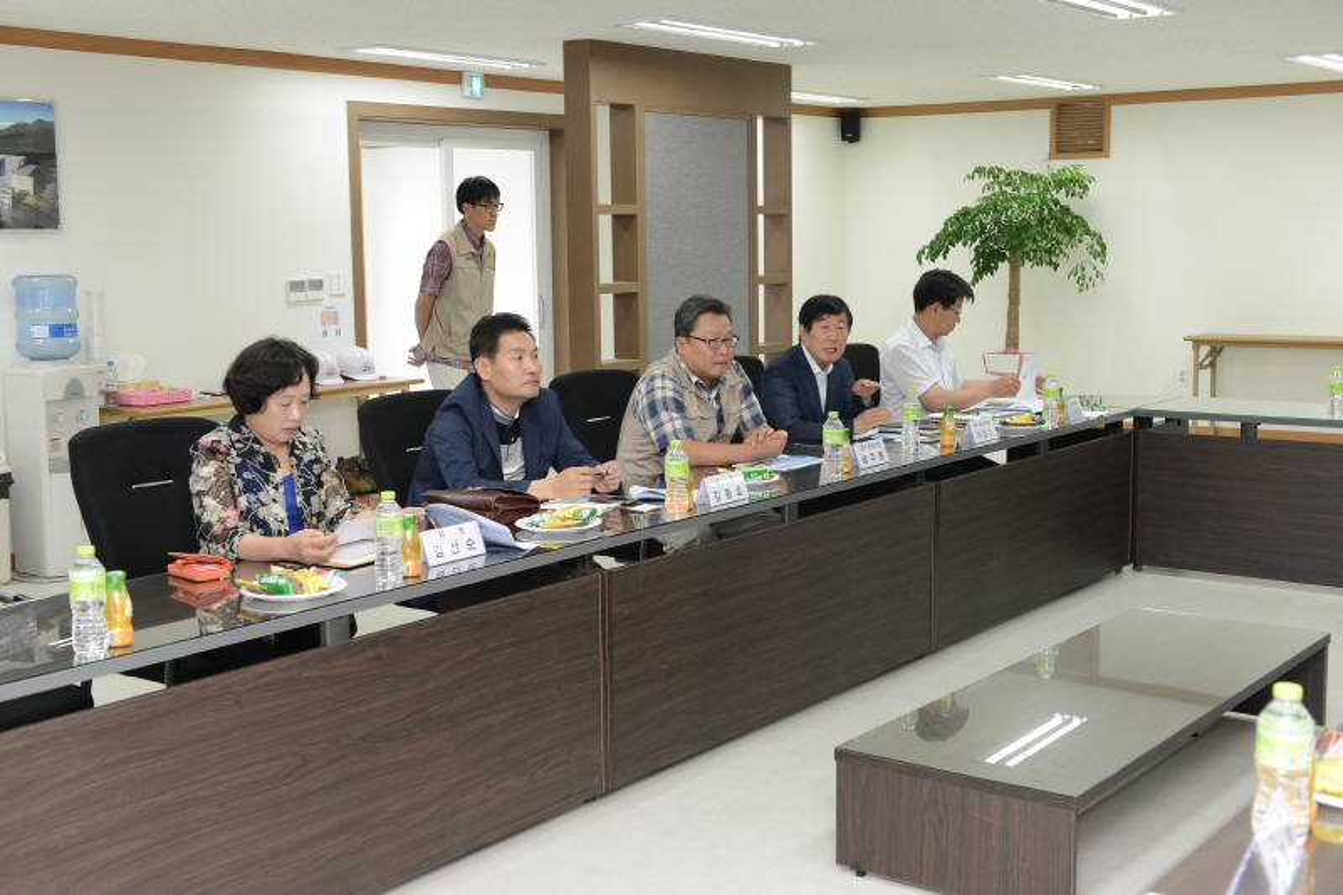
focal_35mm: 44
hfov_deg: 44.5
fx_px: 1641
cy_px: 448
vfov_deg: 30.5
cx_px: 672
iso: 1250
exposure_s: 1/125
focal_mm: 44
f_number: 5
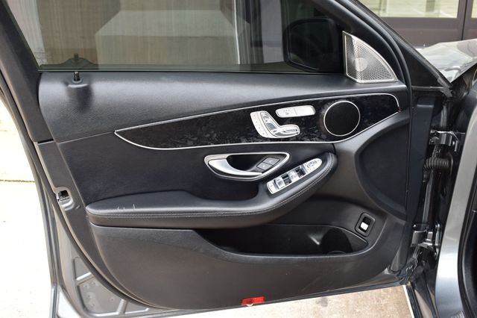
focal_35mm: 39
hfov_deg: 49.6
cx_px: 238
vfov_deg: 34.2
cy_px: 159
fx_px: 516
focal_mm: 26
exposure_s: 1/40
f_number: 7.1
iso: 400
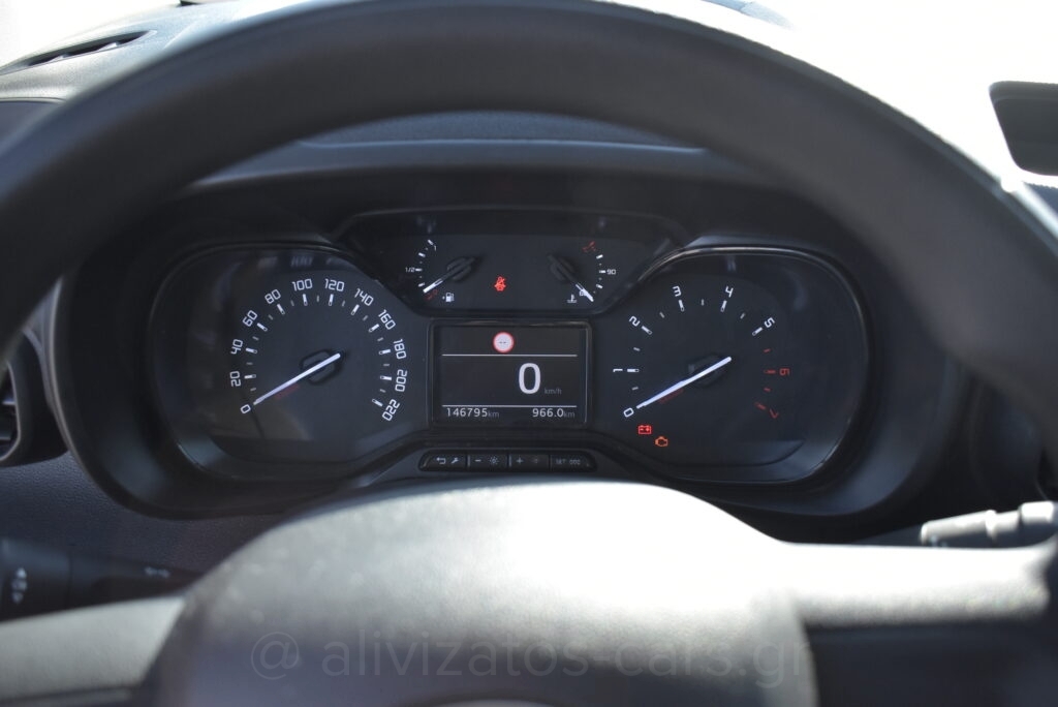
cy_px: 354
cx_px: 529
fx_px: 926
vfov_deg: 41.8
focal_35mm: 32
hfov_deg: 59.5
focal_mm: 21
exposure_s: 1/1000
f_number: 3.8
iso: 1600
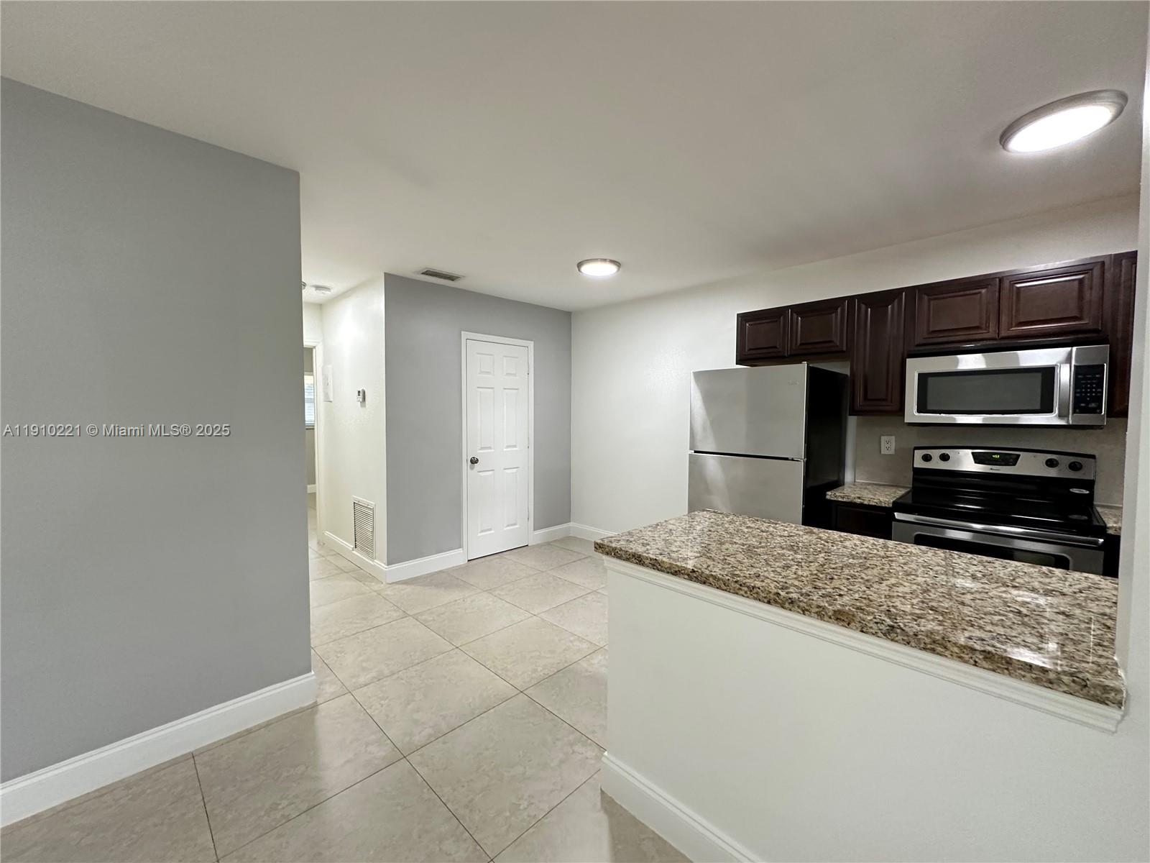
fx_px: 465
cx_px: 575
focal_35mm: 14
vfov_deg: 85.7
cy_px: 432
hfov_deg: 102.1
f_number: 2.2
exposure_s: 1/60
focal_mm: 2.22
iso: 320
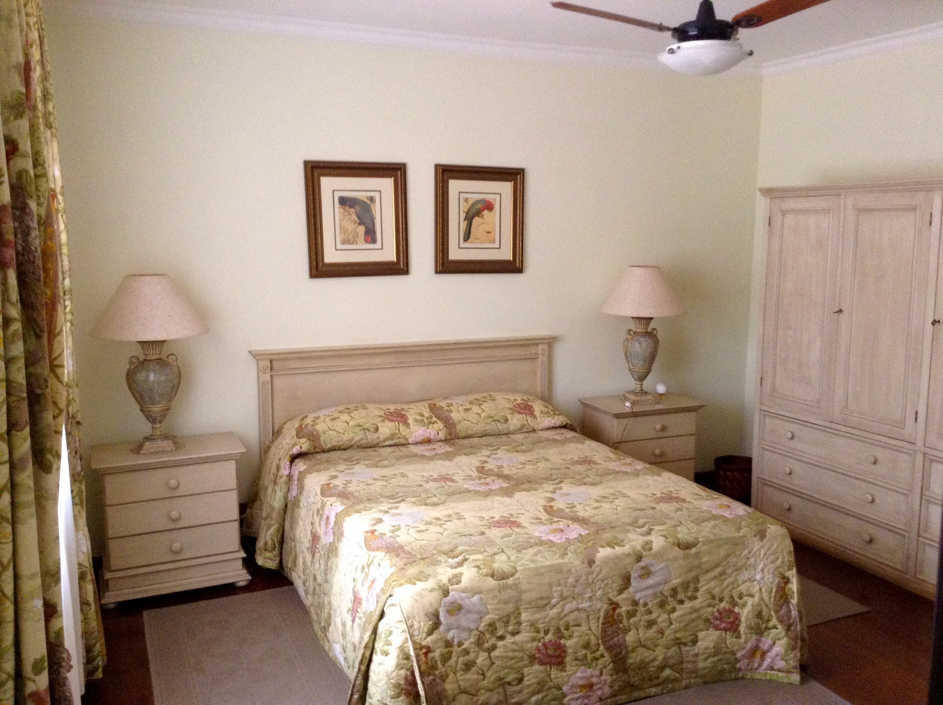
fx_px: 898
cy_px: 352
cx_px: 472
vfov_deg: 42.8
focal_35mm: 33
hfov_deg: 55.4
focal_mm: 3.3
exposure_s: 1/24
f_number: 2.4
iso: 200
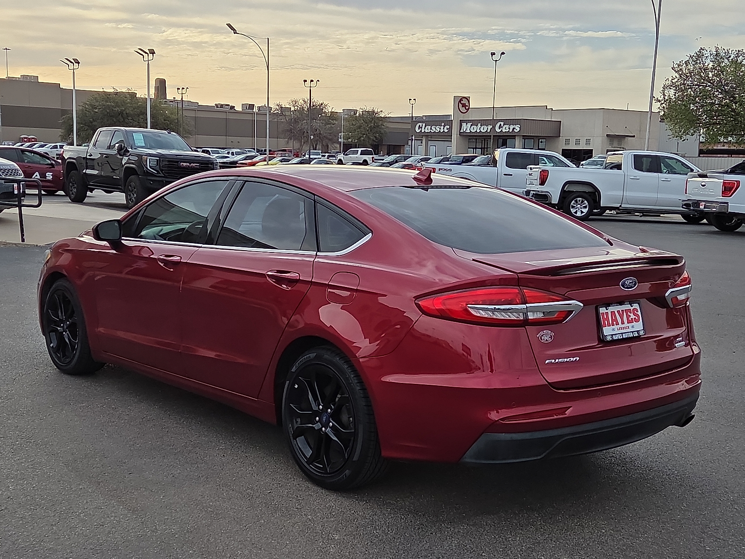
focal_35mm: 45
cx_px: 372
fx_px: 968
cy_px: 280
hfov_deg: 42.1
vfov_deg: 32.2
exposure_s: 1/833
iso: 25
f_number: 1.8
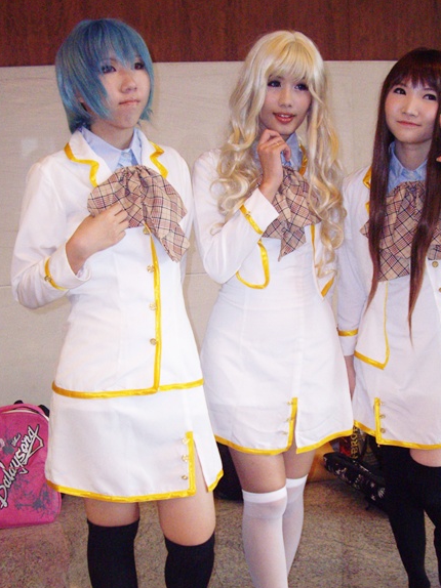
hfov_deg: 27.4
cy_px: 338
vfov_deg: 36.1
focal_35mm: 53
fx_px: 901
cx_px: 265
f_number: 2.8
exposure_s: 1/40
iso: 400
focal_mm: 7.9
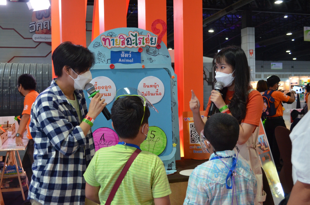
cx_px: 155
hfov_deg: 46.5
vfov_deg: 31.8
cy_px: 102
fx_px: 361
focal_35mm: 42
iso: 1600
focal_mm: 28
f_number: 4.5
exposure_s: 1/60
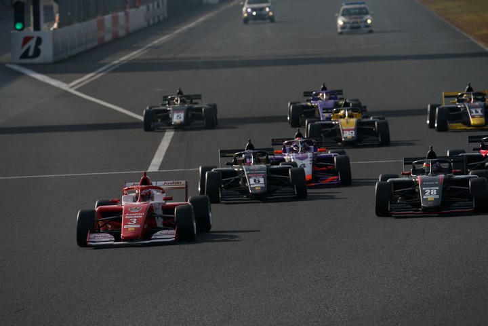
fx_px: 6330
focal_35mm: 467
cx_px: 244
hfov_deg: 4.4
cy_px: 163
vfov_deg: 2.9
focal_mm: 467
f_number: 8
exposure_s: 1/800
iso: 200
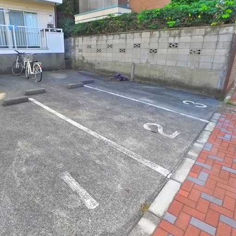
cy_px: 120
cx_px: 96
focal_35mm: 29
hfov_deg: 55.3
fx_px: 224
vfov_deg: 55.6
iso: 400
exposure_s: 1/200
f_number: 2.8
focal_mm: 5.1
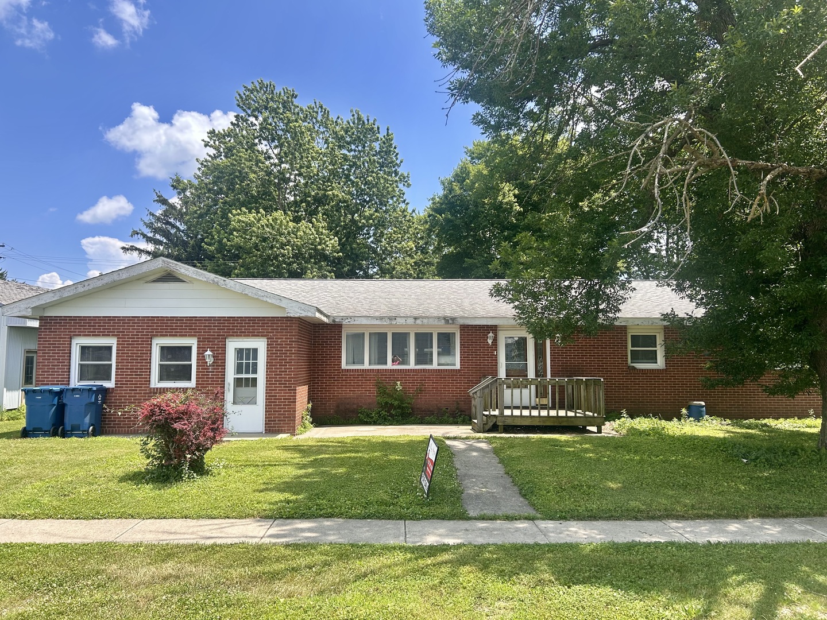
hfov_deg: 67.3
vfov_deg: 53.1
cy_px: 310
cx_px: 414
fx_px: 621
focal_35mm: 26
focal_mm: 5.7
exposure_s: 1/2208
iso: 50
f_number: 1.5
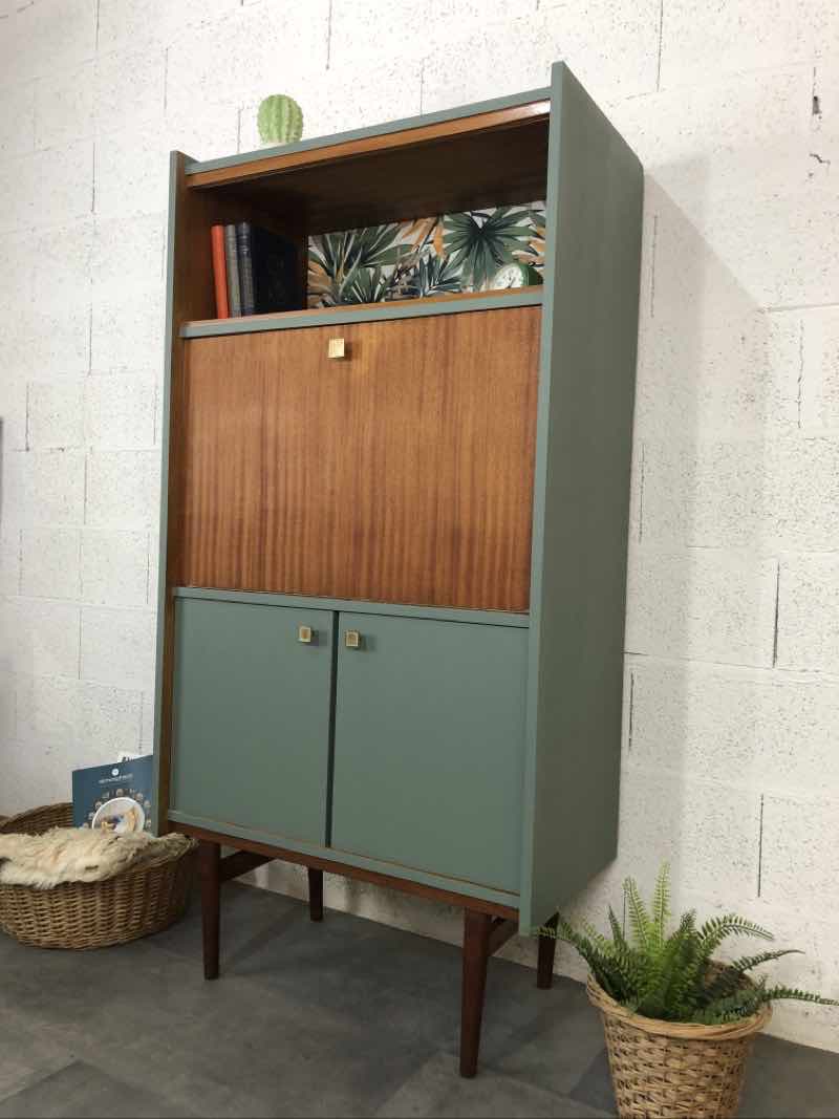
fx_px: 905
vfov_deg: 63.4
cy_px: 560
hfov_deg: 49.7
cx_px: 420
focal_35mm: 28
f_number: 1.8
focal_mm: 3.99
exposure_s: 1/17
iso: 40
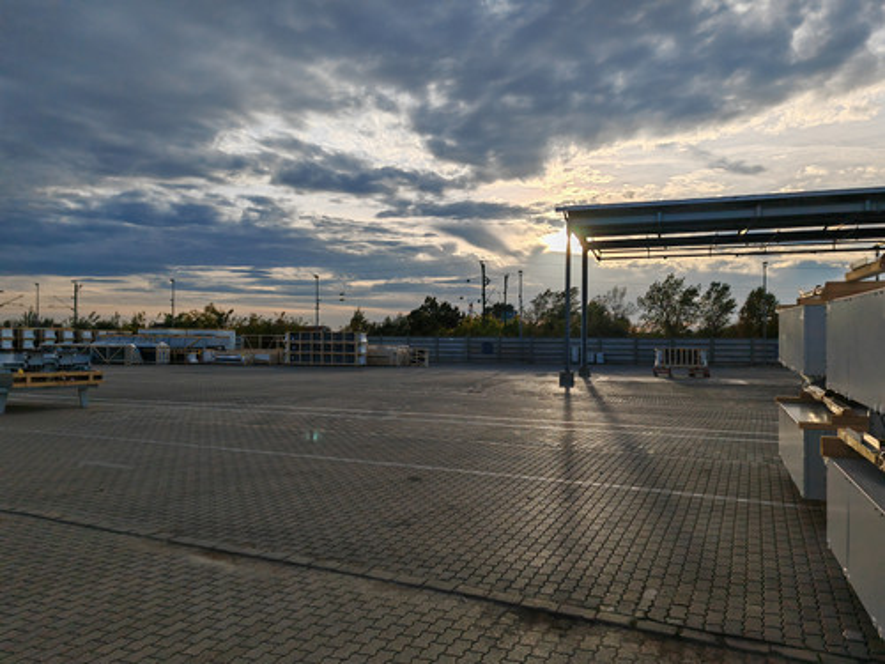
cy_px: 332
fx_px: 690
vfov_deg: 51.4
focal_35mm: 27
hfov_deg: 65.3
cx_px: 442
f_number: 1.6
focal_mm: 7.62
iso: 50
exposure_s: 1/6600
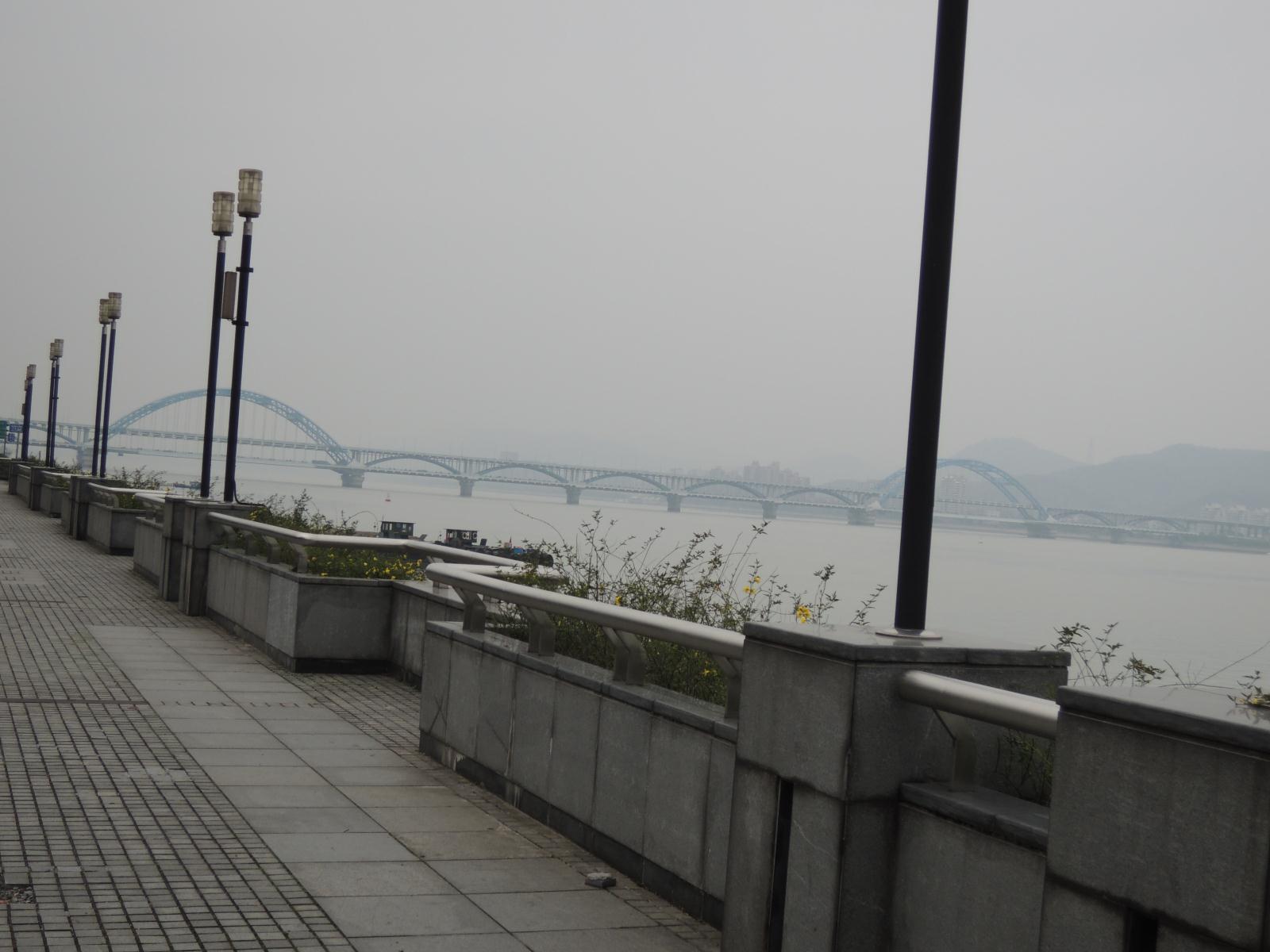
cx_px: 635
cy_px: 476
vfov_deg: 29.1
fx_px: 1834
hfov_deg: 38.2
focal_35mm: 50
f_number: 3.3
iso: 100
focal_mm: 9
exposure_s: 1/1600
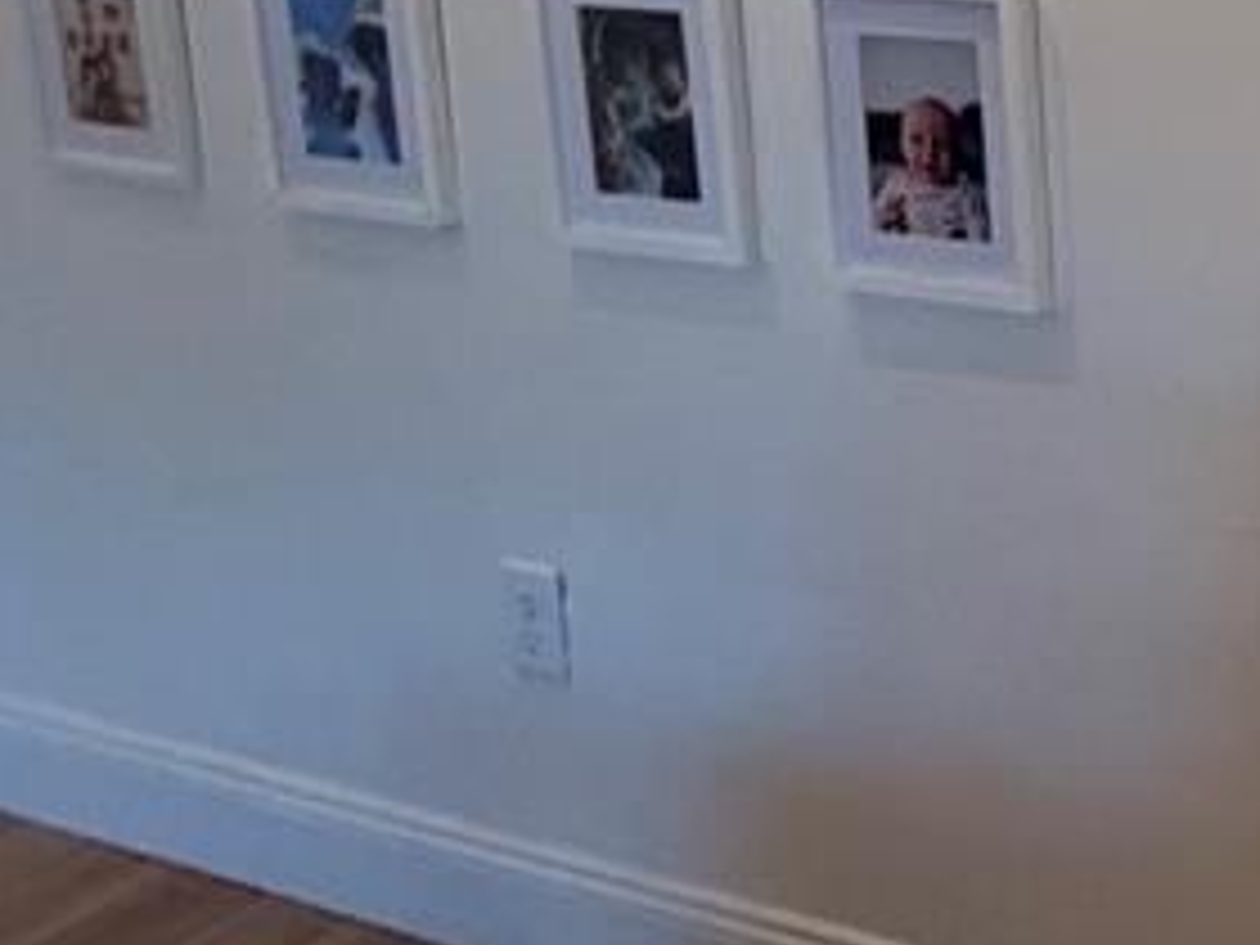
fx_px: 2184
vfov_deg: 23.0
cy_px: -99
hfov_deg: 25.6
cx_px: 1804
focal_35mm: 60
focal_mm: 2.22
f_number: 2.2
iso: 250
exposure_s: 1/120
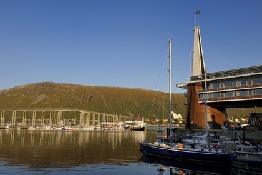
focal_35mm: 36
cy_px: 88
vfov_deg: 36.9
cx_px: 131
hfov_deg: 53.1
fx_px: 262
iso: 200
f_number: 14
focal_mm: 36
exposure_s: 1/160
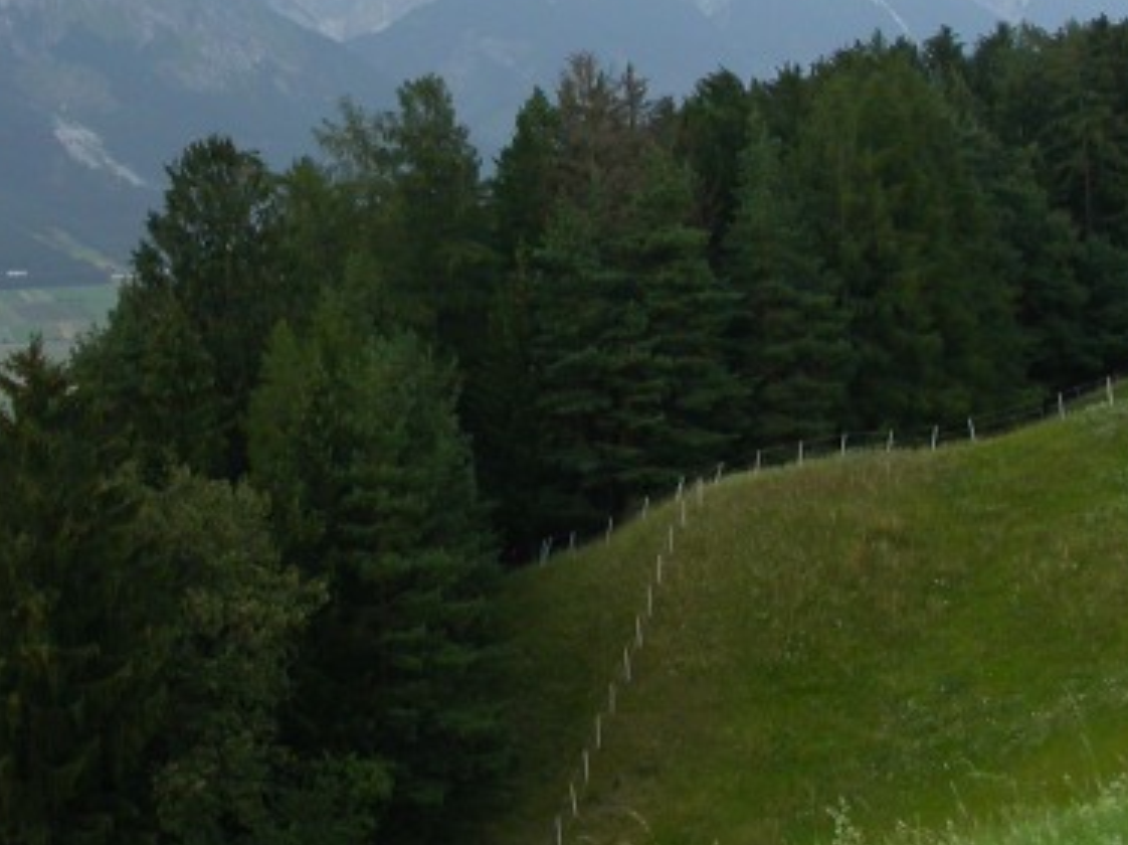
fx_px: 3973
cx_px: 443
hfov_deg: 16.1
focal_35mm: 122
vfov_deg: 12.1
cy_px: 133
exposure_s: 1/87.7
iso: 100
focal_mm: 11.8
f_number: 4.9
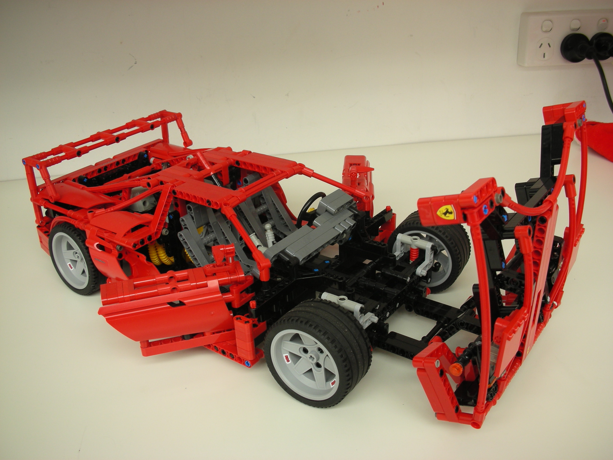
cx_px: 306
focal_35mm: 35
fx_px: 620
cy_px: 230
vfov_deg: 40.7
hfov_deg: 52.6
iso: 50
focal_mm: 5.8
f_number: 3
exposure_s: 1/42.2
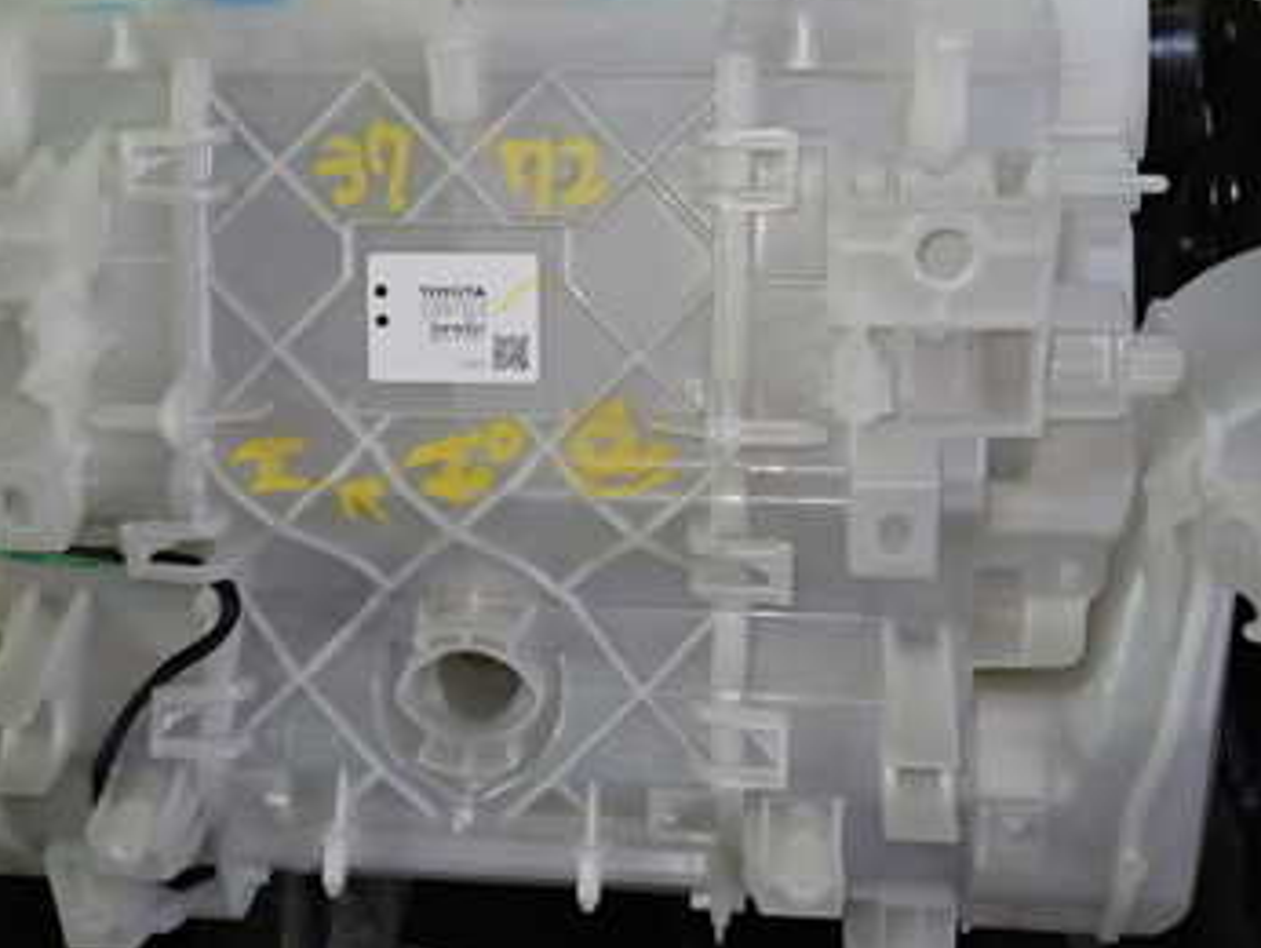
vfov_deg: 27.9
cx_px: 550
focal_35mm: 52
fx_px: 1896
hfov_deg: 36.7
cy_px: 325
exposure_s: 1/30
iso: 250
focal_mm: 5.4
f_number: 2.3
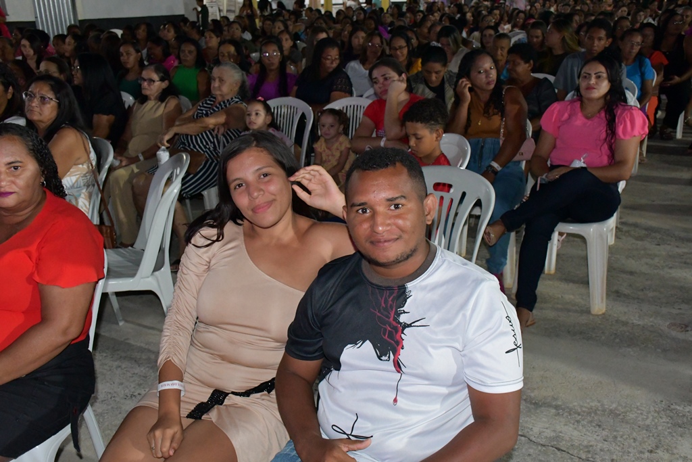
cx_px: 346
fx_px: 692
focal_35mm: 36
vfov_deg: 36.9
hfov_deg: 53.1
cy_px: 231
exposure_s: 1/60
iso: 6400
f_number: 8
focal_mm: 24
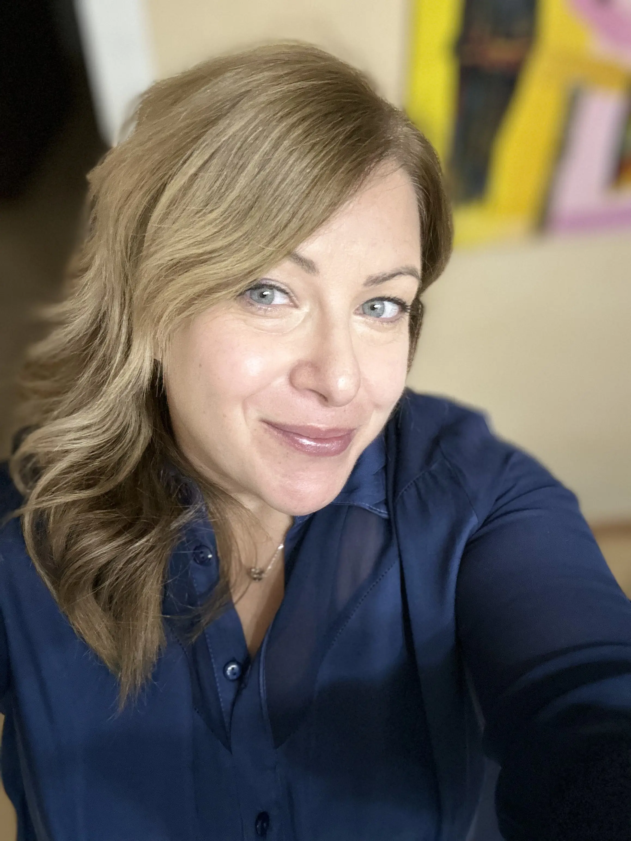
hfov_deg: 46.8
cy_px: 420
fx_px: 729
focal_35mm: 30
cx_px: 316
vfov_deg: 60.0
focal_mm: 2.69
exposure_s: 1/25
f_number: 1.9
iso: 320
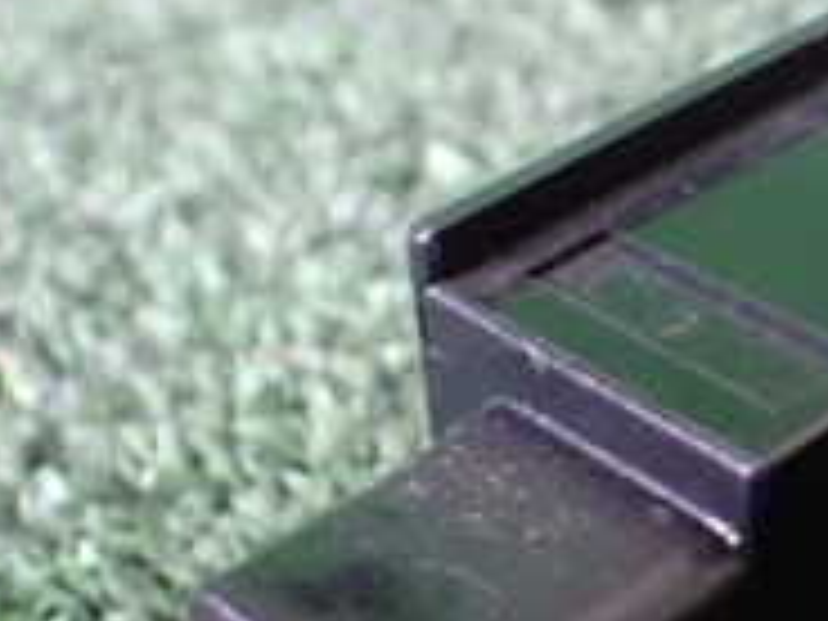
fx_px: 2344
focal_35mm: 98
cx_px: 788
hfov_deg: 19.6
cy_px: 378
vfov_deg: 15.1
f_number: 2.3
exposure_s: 1/30
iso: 1250
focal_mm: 5.4
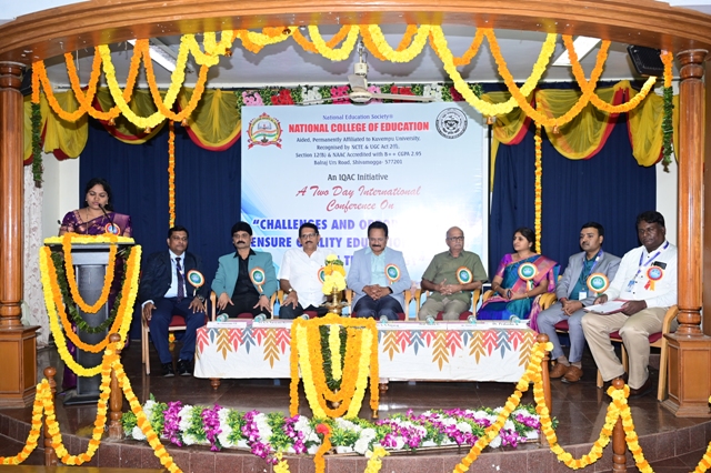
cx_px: 356
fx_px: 661
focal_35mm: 34
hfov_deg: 56.5
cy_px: 236
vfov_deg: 39.4
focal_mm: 33.5
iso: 800
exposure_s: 1/160
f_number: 4
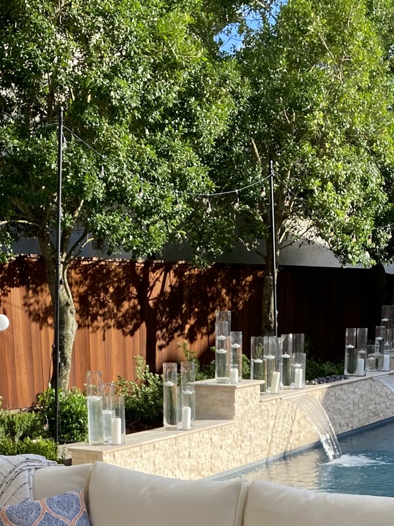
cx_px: 202
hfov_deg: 23.6
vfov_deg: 28.4
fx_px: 941
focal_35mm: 62
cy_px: 579
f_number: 1.8
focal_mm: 4.25
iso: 32
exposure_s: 1/858
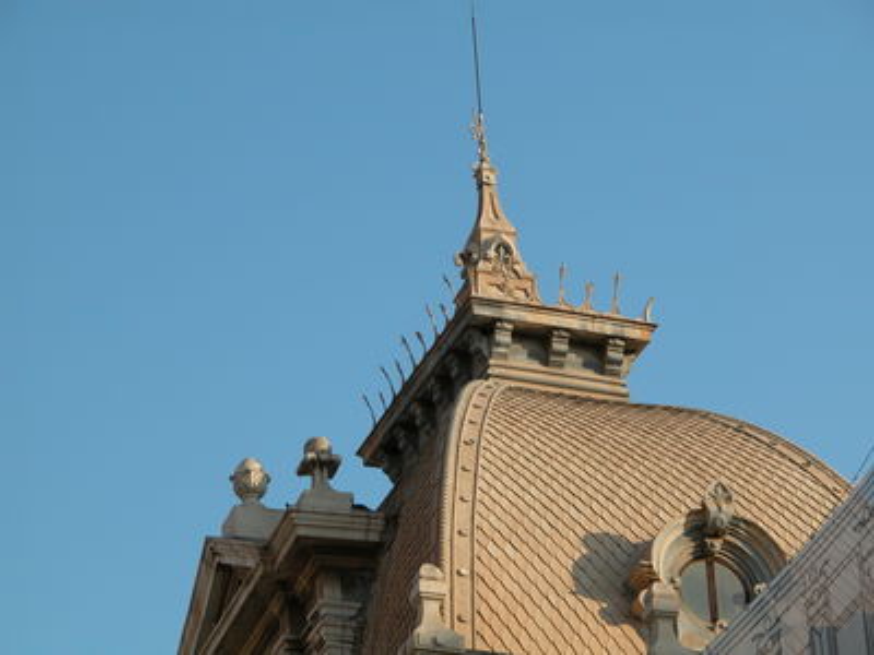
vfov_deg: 10.9
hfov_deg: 14.5
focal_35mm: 136
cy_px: 328
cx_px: 437
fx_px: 3434
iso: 100
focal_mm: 34.7
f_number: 5.4
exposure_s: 1/326
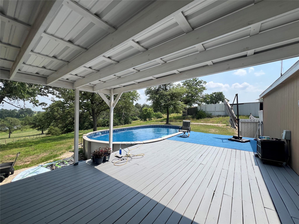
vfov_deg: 89.9
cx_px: 150
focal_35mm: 13
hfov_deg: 106.2
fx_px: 112
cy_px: 112
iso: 32
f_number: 1.8
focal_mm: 1.57
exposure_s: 1/1429
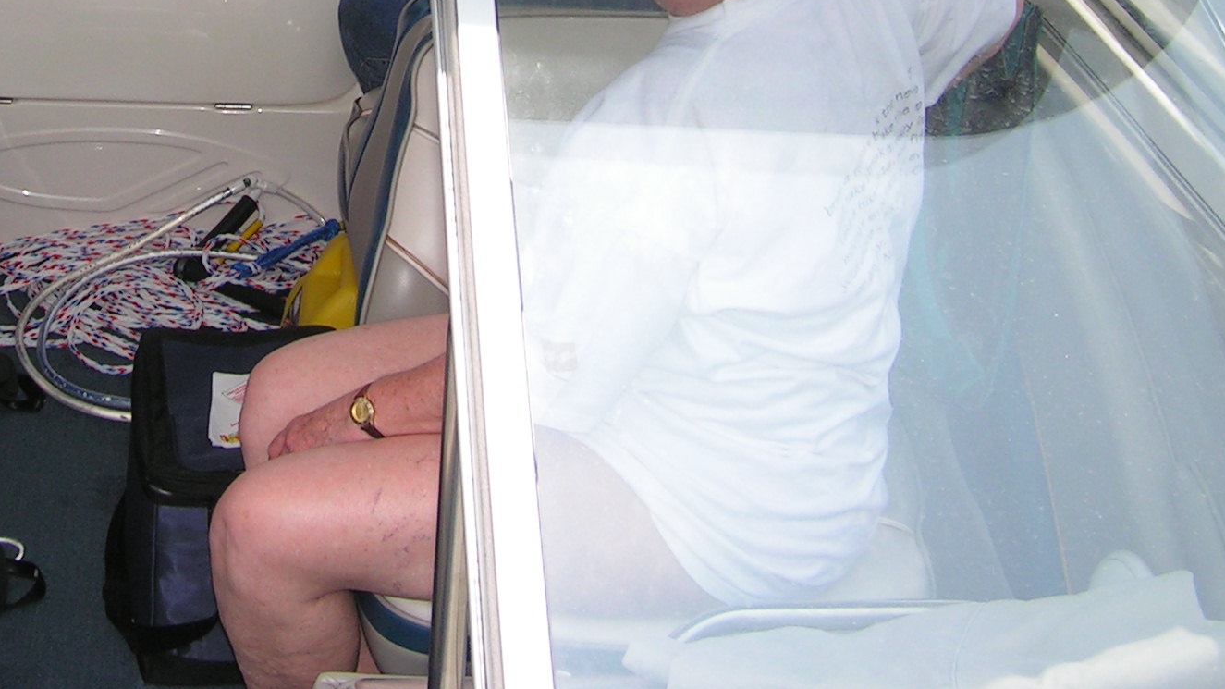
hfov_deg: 29.3
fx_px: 2306
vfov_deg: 16.4
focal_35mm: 71
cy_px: -96
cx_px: 295
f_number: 3.2
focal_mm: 6.3
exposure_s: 1/800
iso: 50
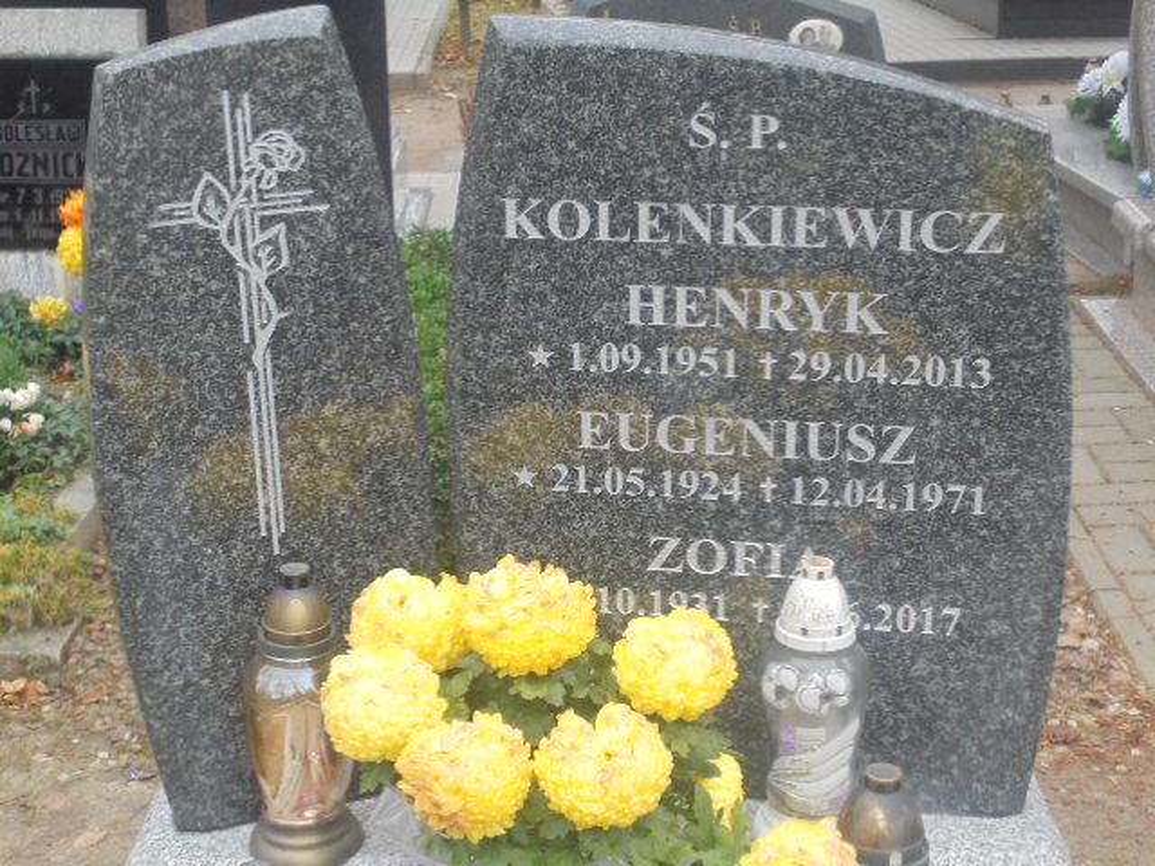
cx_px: 578
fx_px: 1869
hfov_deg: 34.3
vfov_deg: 26.1
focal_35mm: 56
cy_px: 433
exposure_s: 1/30
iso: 160
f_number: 5.2
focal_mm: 10.1
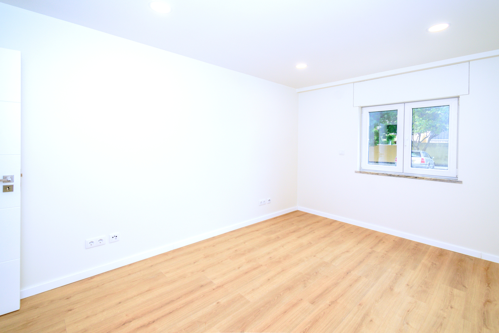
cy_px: 166
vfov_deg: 77.3
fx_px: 208
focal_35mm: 15
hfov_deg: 100.4
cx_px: 250
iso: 400
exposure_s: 1/50
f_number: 8
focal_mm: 10
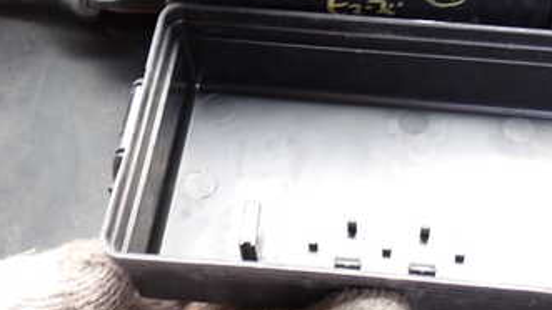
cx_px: 415
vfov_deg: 16.6
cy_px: 2
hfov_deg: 29.3
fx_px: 1039
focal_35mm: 71
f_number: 2.5
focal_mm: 6.37
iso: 200
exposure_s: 1/50
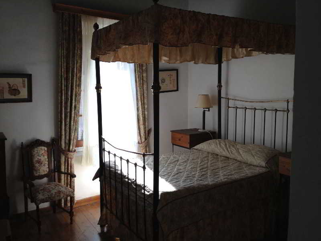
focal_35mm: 35
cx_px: 160
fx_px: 325
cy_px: 120
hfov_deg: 52.6
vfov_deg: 40.7
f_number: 2.4
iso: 50
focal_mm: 4.28
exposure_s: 1/120
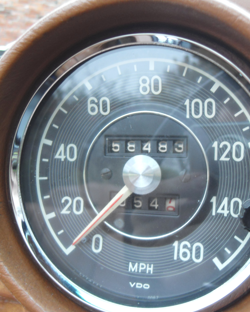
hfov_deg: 40.1
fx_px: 342
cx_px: 136
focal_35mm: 37
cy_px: 155
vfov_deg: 49.1
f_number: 2.8
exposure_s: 1/8
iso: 200
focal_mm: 6
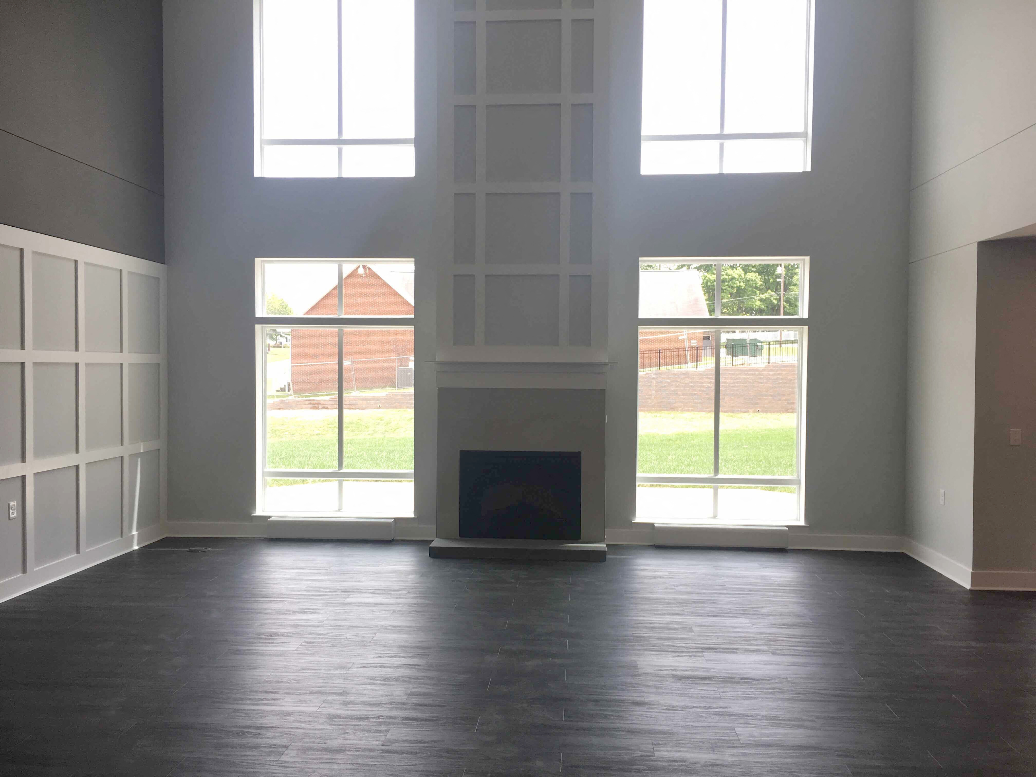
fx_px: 868
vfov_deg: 48.2
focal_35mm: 29
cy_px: 388
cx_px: 518
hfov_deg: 61.7
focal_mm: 4.15
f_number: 2.2
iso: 32
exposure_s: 1/120
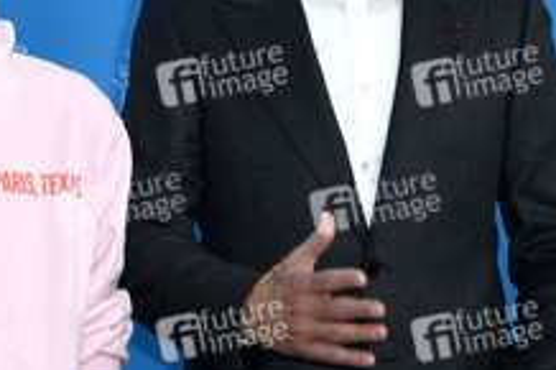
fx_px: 2870
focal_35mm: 186
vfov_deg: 7.3
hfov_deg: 11.0
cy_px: 13
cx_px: 154
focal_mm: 90
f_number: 5.6
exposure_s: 1/250
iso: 1250
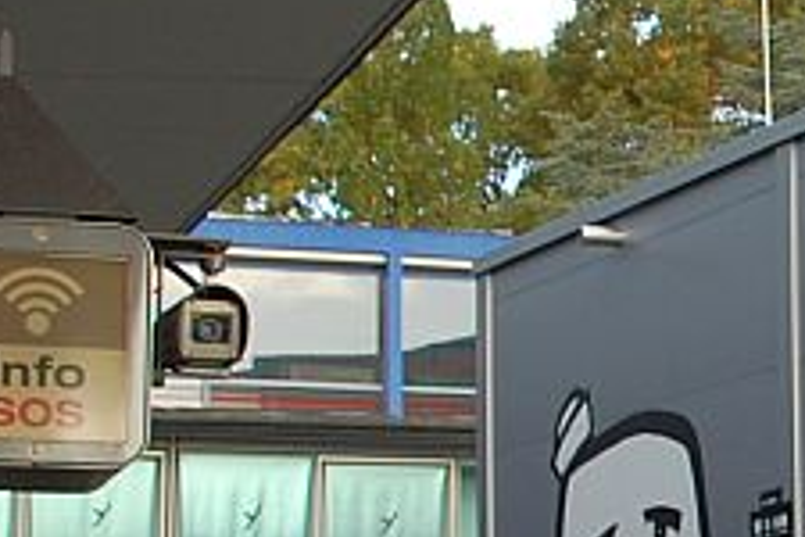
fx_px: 3220
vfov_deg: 9.5
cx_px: 1091
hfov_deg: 13.6
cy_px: 405
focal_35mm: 144
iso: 200
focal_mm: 18
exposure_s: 1/160
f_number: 6.3
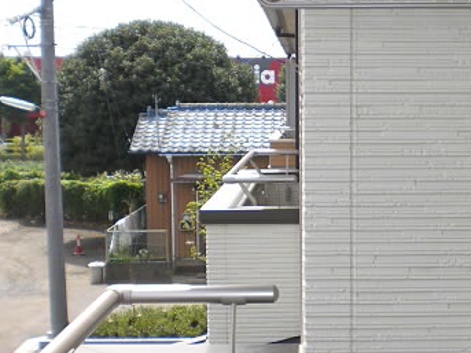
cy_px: 213
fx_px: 966
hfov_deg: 27.0
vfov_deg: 20.7
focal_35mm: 71
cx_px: 360
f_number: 3.1
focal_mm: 6.3
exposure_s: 1/320
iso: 50
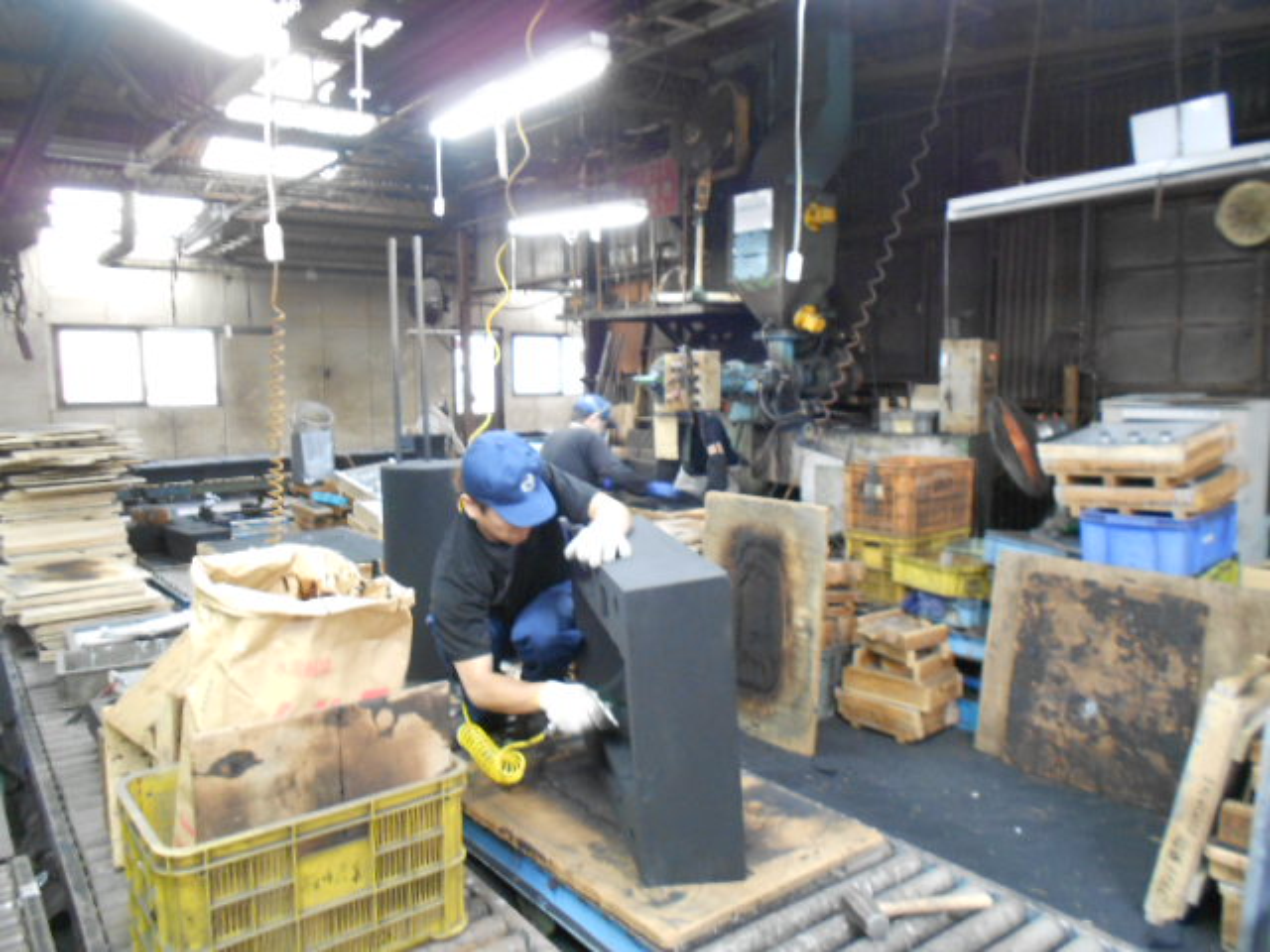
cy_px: 476
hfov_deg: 67.3
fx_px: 954
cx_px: 635
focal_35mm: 26
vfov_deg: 53.1
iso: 400
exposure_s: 1/8
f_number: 3.2
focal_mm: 4.6
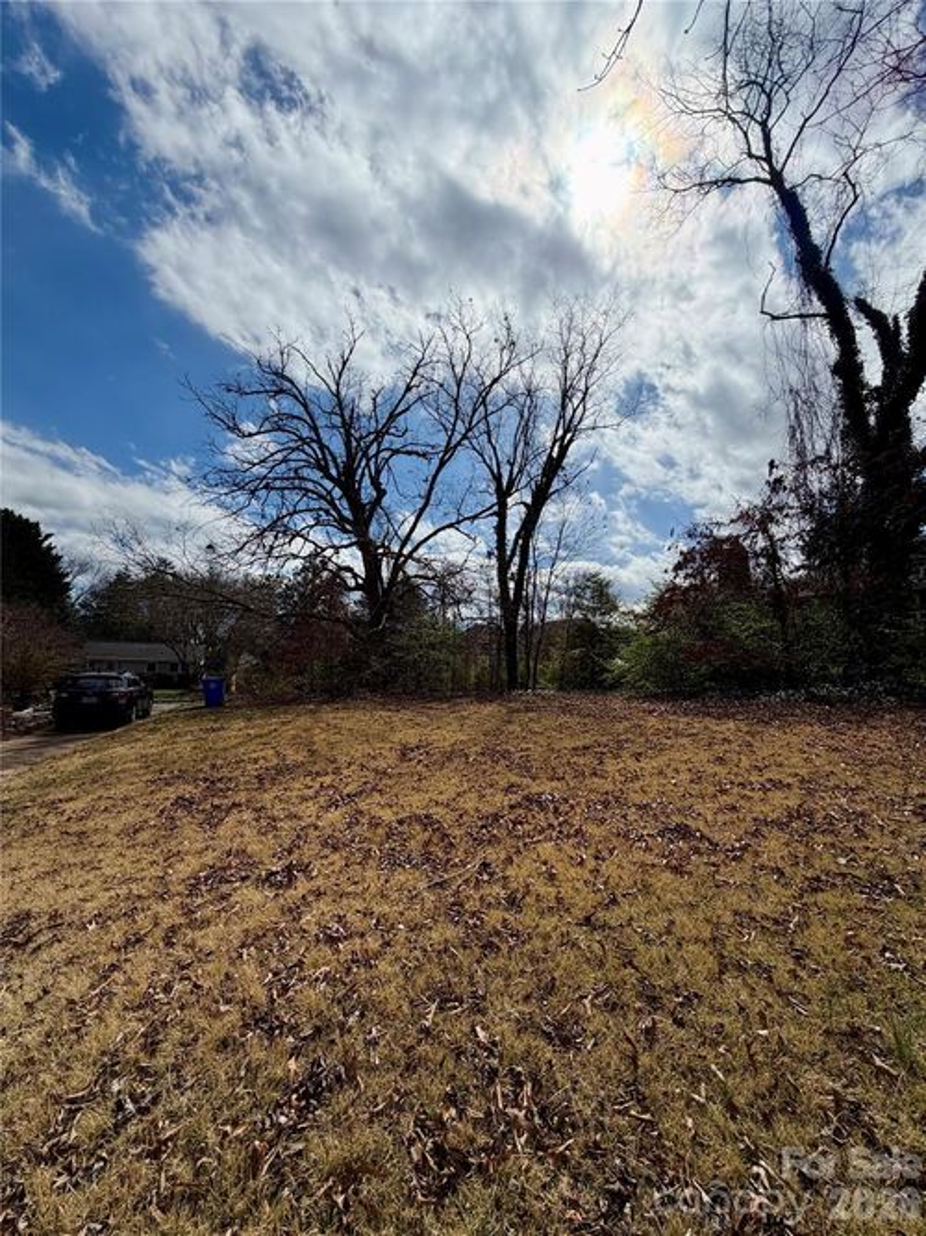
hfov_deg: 85.7
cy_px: 618
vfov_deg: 102.1
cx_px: 463
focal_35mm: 14
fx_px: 500
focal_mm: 2.22
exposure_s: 1/3289
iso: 25
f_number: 2.2
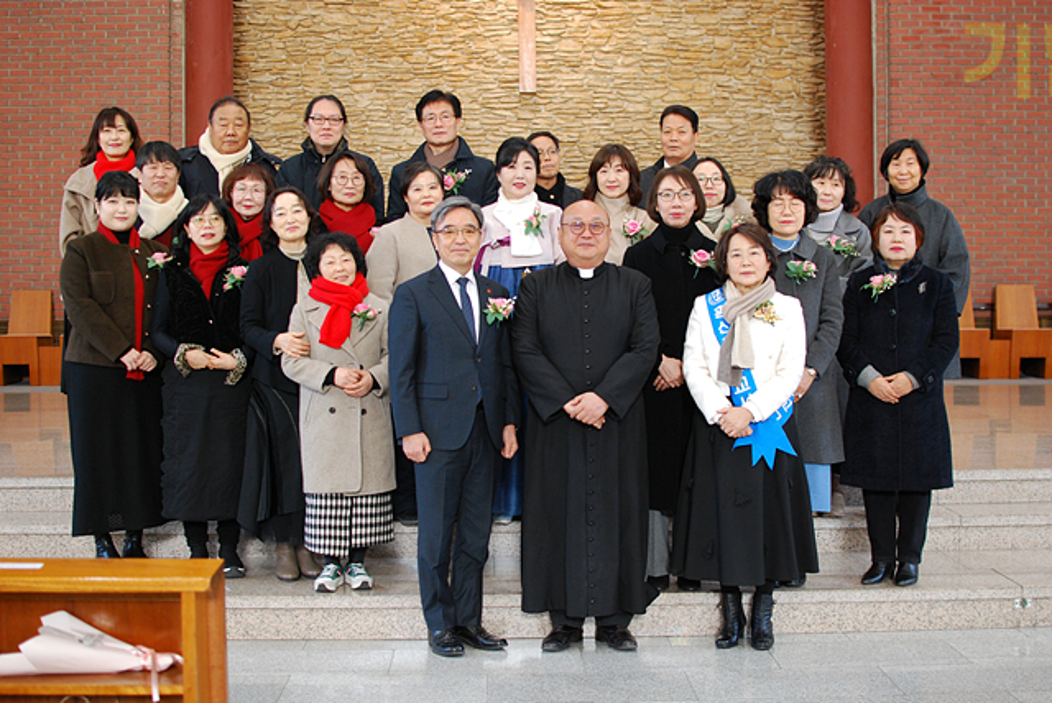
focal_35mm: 52
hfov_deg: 37.8
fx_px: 1536
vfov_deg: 25.8
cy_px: 352
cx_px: 526
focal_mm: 35
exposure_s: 1/30
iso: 500
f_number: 2.8
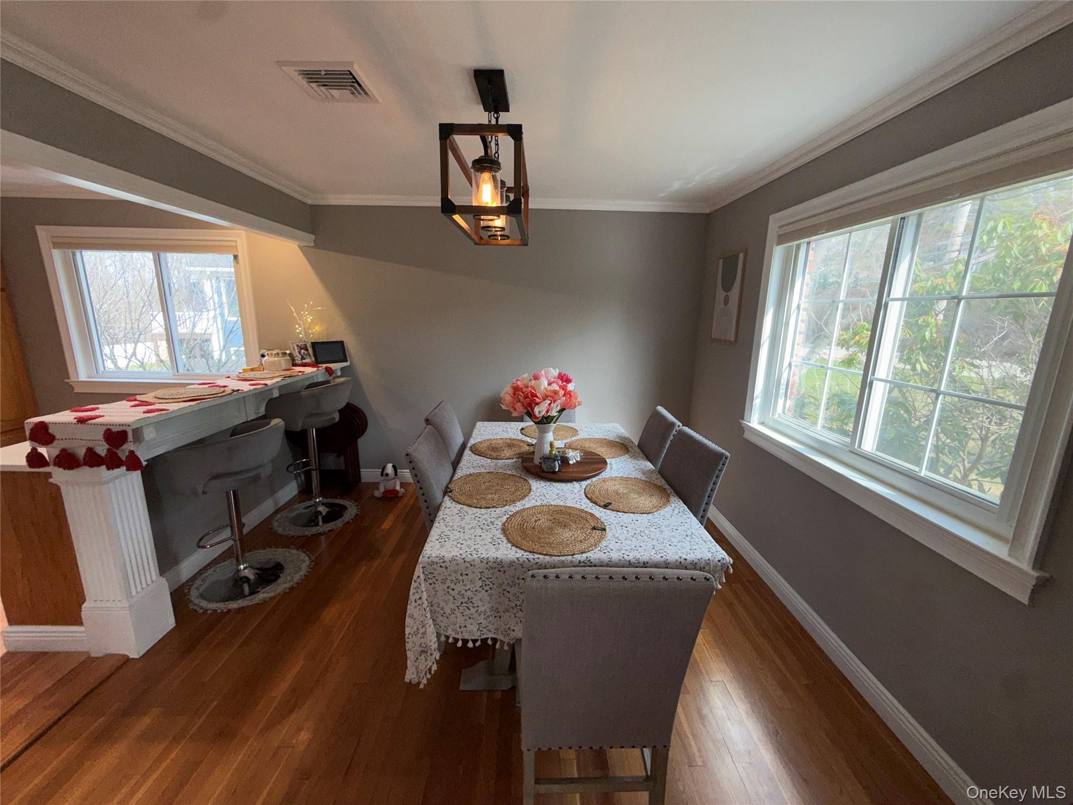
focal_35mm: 14
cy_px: 402
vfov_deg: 85.7
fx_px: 434
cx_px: 536
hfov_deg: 102.1
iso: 32
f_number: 2.2
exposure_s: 1/122
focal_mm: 2.22
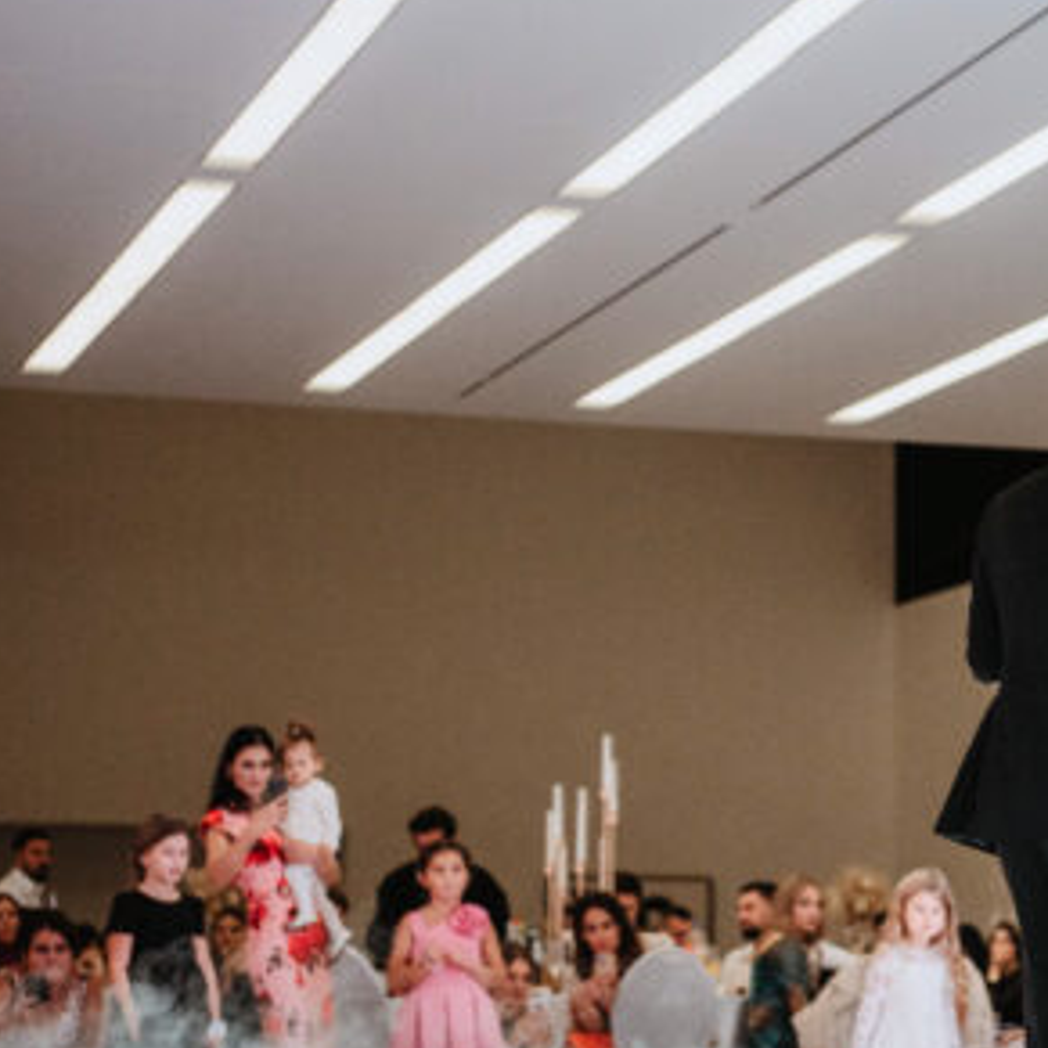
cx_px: 879
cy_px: 666
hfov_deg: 15.2
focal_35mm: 114
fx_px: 3905
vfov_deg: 15.3
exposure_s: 1/160
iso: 3200
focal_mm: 65
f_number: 3.2
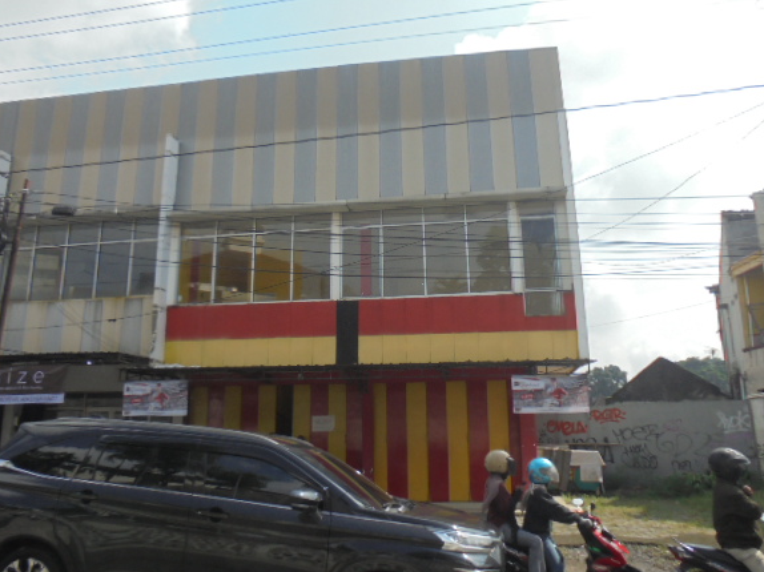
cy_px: 277
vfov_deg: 48.2
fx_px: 640
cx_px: 371
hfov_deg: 61.7
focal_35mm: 29
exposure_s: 1/1000
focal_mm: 4.6
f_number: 3.5
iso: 100
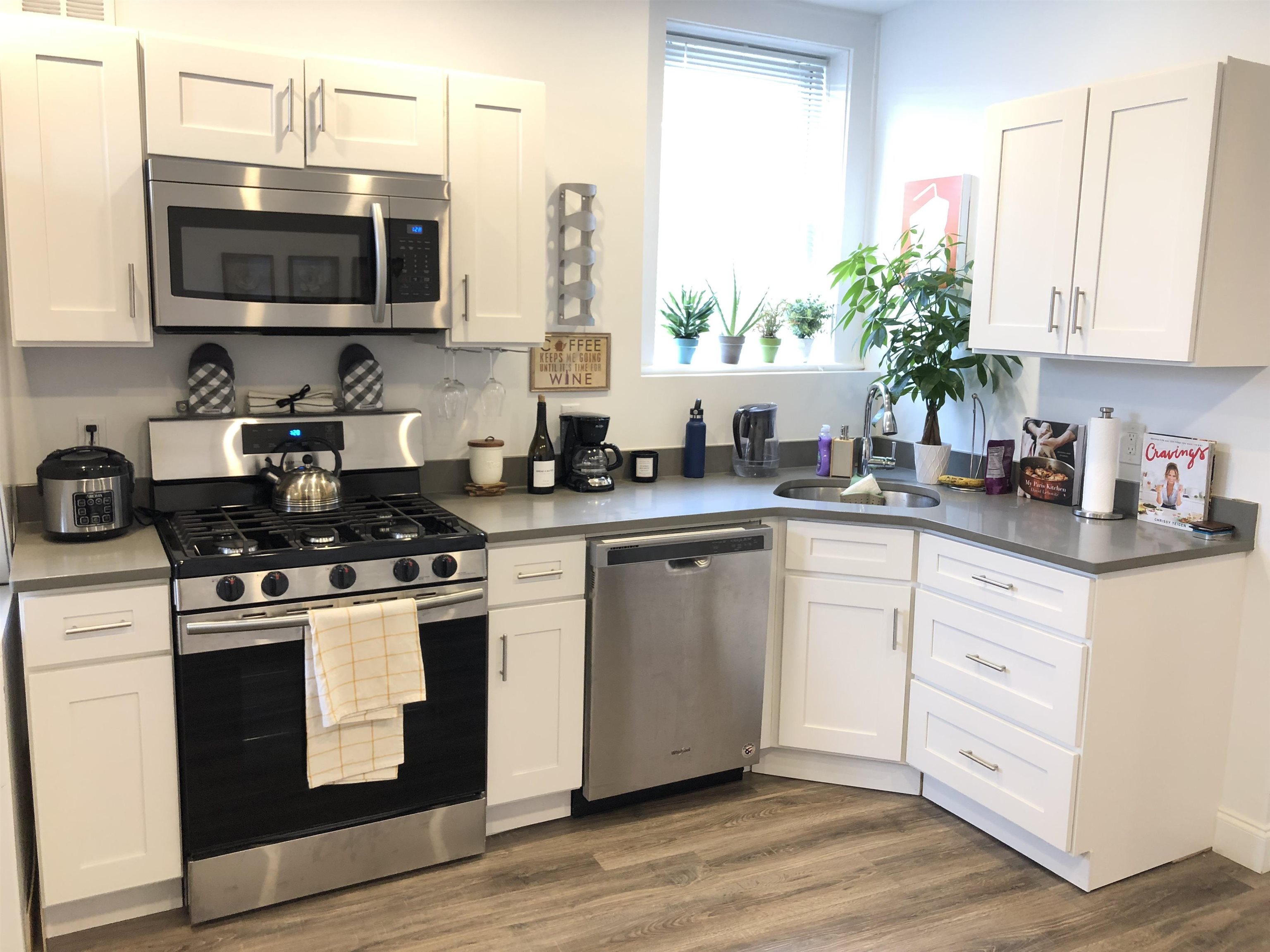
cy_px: 476
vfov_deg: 49.7
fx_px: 1027
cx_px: 635
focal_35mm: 28
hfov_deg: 63.4
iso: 40
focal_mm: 3.99
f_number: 1.8
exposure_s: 1/15
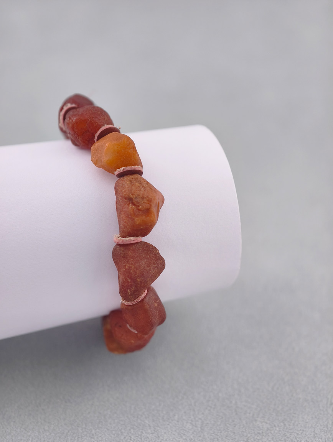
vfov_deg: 23.0
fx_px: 1088
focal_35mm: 85
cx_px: 166
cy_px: 221
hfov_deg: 17.4
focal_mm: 22.48
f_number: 2.67
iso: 125
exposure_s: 1/160
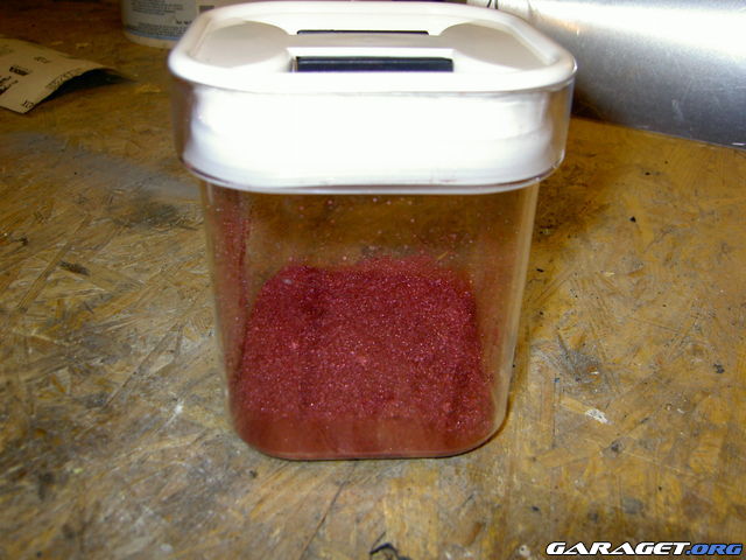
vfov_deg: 41.8
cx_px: 373
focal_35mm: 34
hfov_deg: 54.0
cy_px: 280
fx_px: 733
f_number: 2.8
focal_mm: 5.6
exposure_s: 1/60
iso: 100
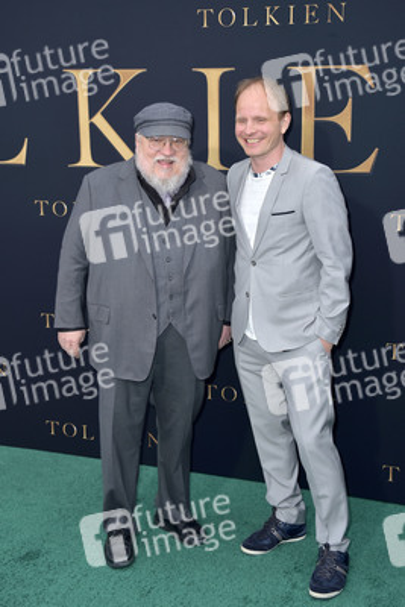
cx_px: 202
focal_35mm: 50
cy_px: 304
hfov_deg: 27.0
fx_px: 843
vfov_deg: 39.6
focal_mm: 50
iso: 200
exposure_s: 1/250
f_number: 7.1
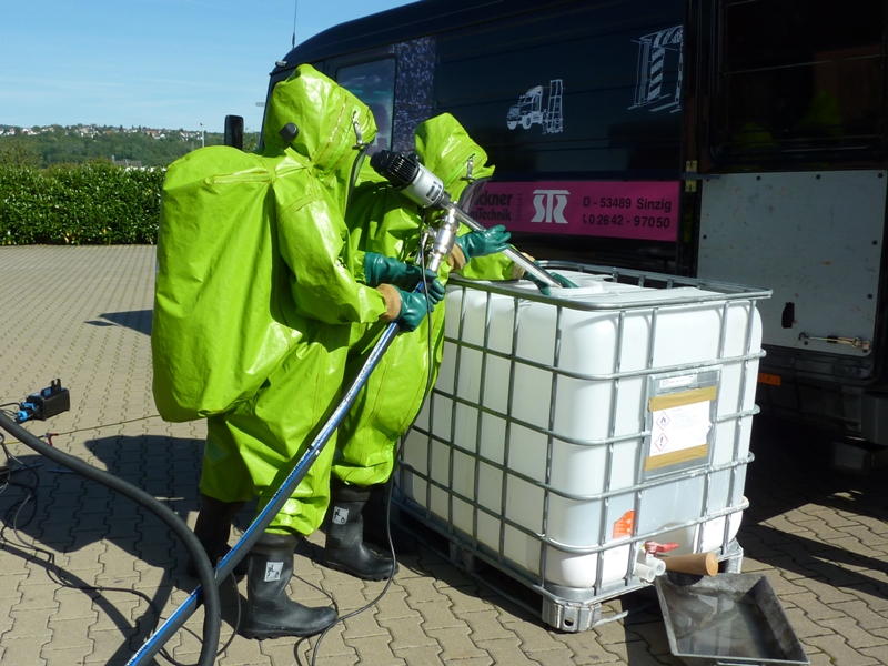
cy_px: 333
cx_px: 444
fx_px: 641
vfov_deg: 54.9
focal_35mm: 25
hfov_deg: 69.4
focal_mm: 4.1
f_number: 5
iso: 80
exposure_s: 1/400
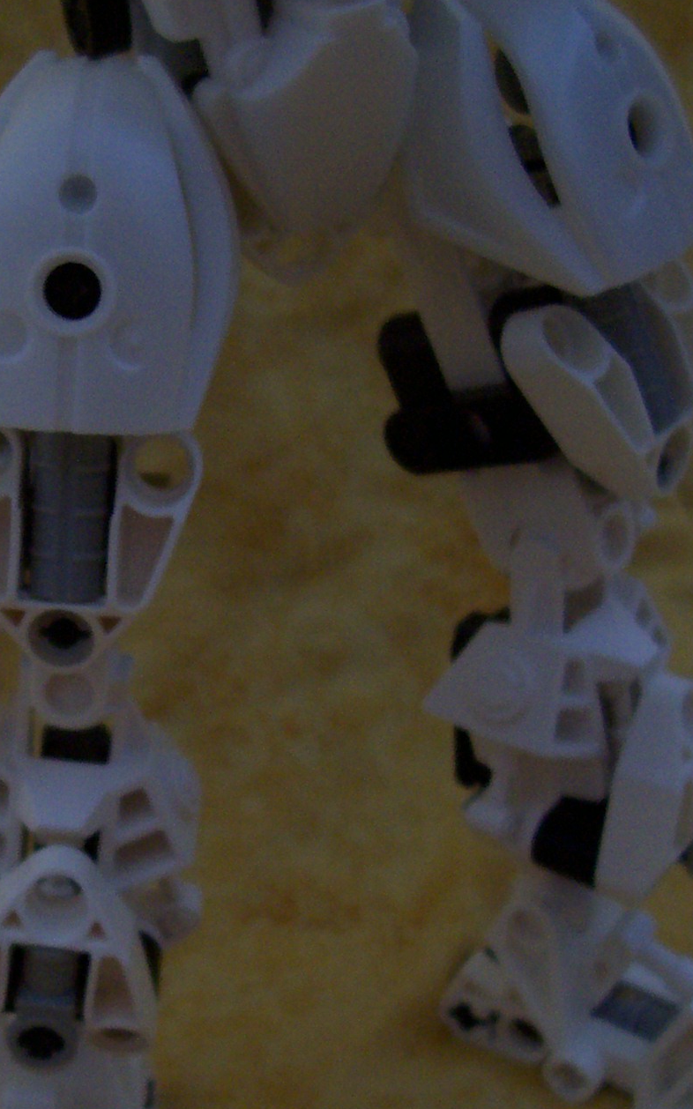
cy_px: 696
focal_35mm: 66
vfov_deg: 30.9
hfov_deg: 19.3
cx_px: 33
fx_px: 1995
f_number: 2.7
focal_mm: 5.6
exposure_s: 1/11.3
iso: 160
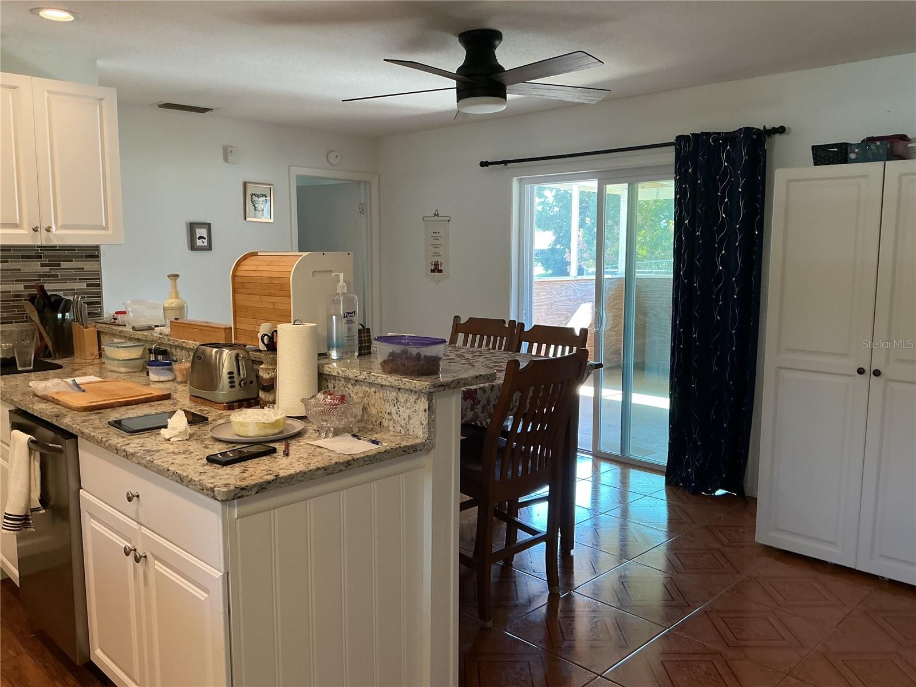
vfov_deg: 48.2
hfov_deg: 61.7
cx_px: 458
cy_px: 344
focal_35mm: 29
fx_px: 767
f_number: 1.8
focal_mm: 3
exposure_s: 1/60
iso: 125
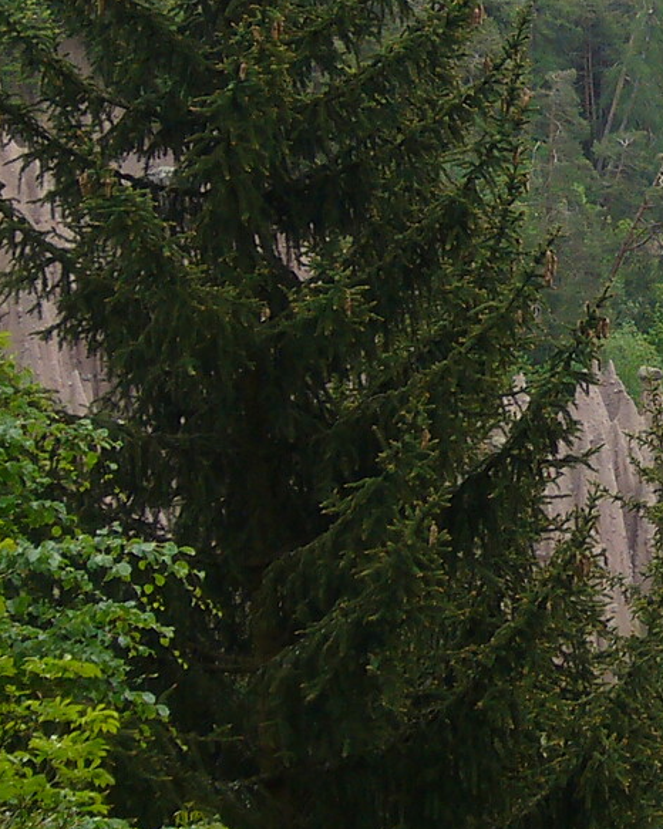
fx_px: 4736
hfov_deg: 7.9
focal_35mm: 193
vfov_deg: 10.0
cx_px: 794
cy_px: 131
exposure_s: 1/250
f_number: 3.6
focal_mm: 9.9
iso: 80
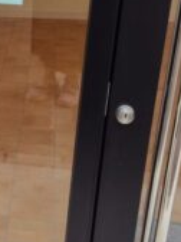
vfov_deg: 23.8
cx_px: -101
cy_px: 114
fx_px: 572
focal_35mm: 82
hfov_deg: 16.2
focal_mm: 5.6
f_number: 1.9
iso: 50
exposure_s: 1/120
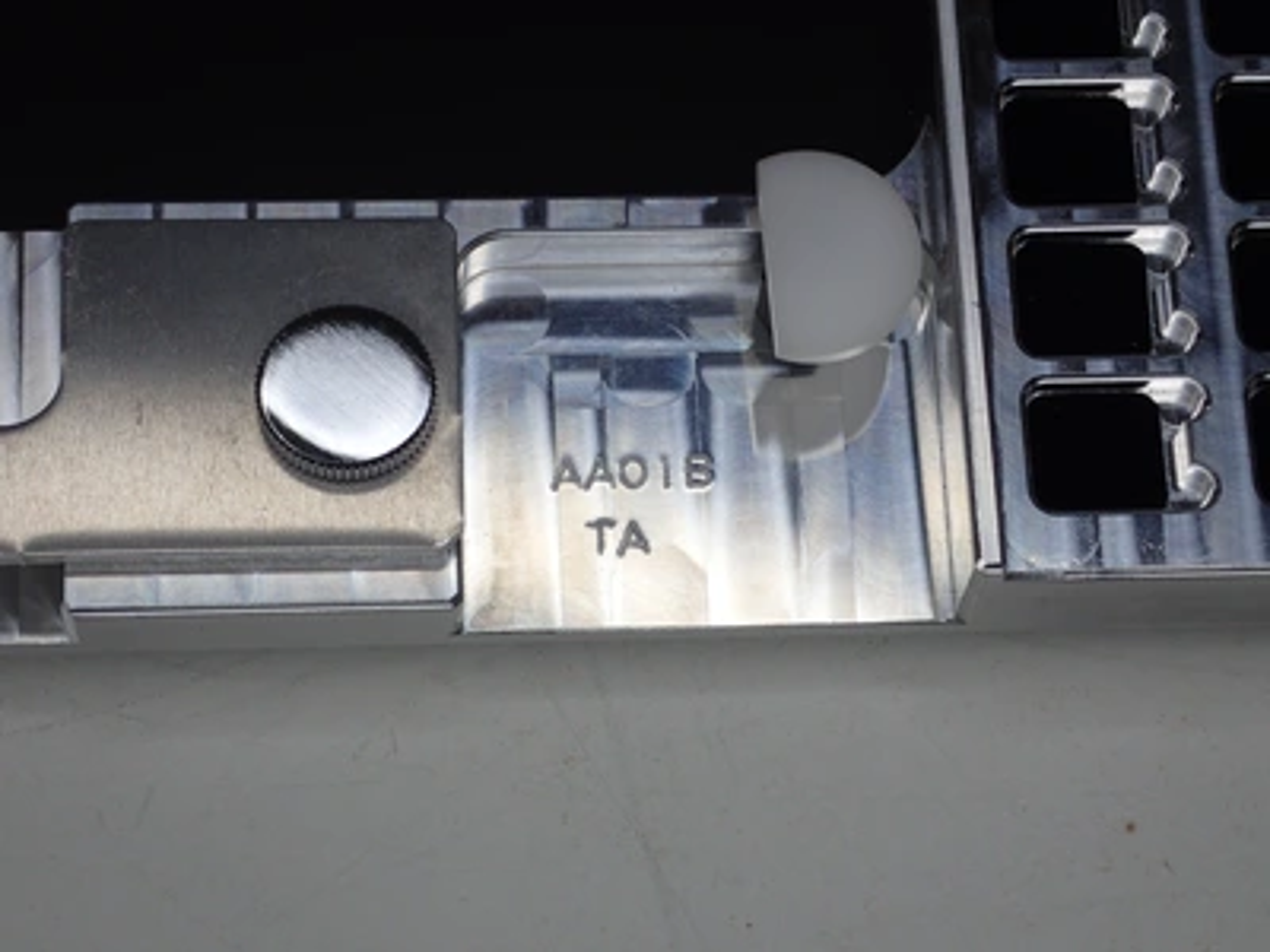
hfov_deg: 19.6
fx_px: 3669
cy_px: 476
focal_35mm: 100
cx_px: 635
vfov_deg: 14.8
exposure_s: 1/320
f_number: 4.9
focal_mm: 18
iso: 100
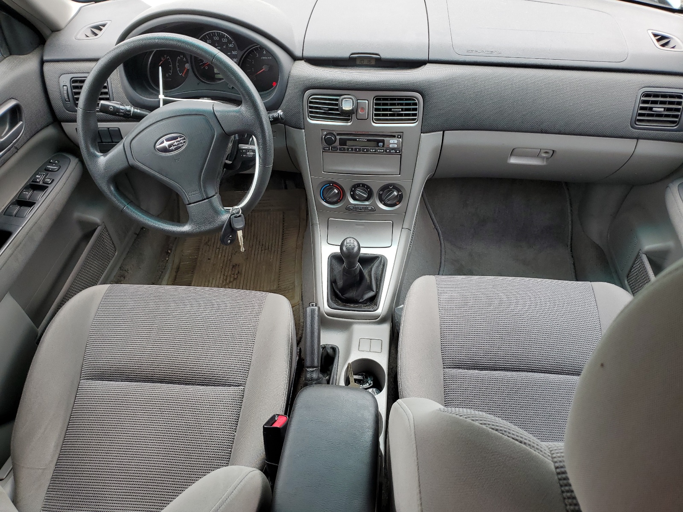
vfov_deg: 53.1
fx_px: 513
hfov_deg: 67.3
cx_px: 342
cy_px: 256
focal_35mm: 26
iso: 50
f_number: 1.5
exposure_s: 1/208
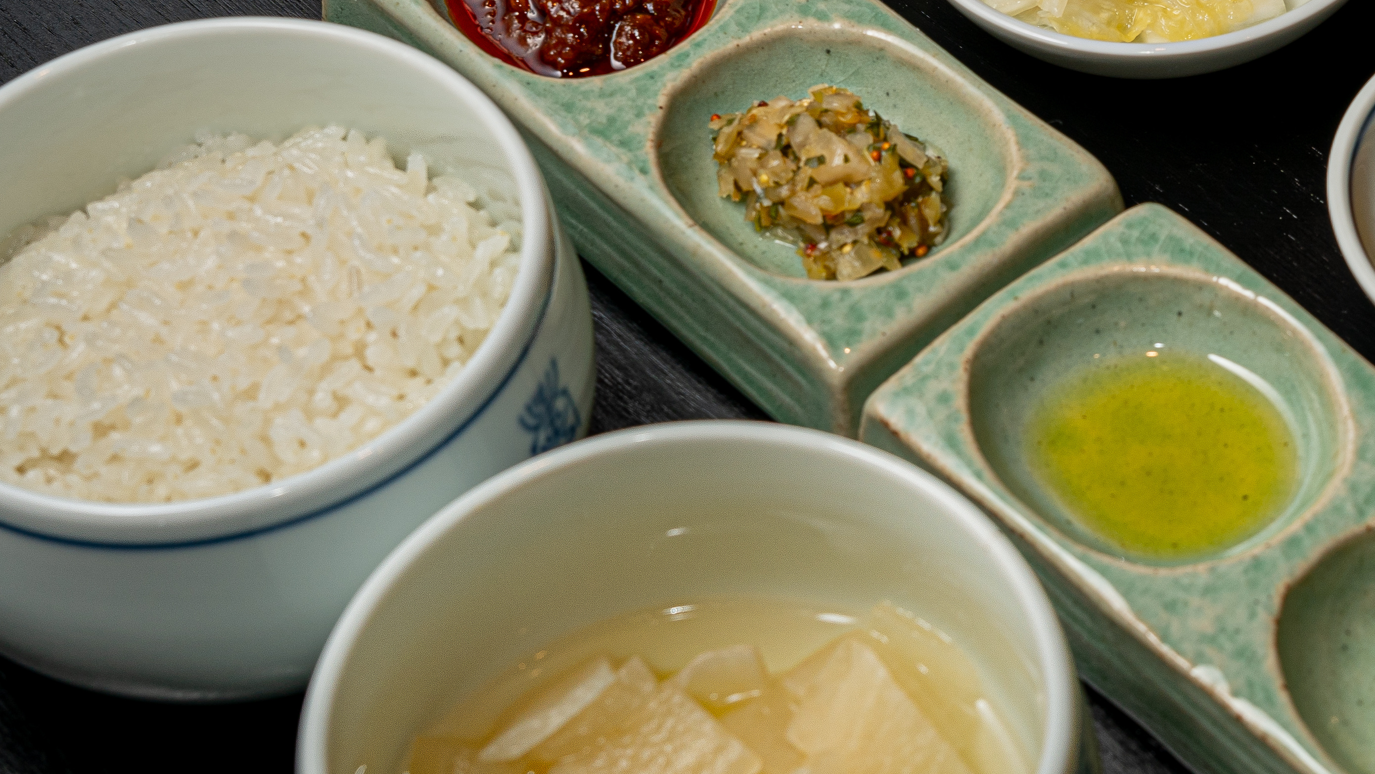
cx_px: 1147
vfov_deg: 11.4
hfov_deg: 19.9
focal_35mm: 106
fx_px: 3866
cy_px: 230
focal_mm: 46.9
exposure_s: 1/200
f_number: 9
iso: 200
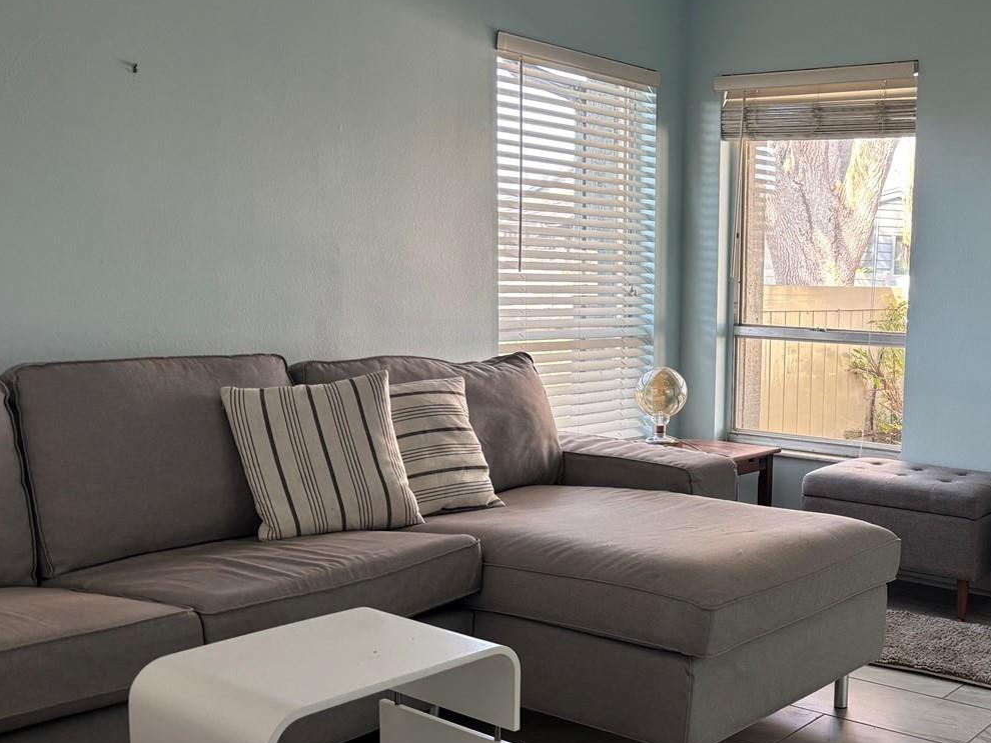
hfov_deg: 43.1
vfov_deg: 34.4
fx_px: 1203
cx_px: 766
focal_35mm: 42
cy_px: 380
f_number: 1.6
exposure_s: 1/120
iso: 125
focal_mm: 5.96
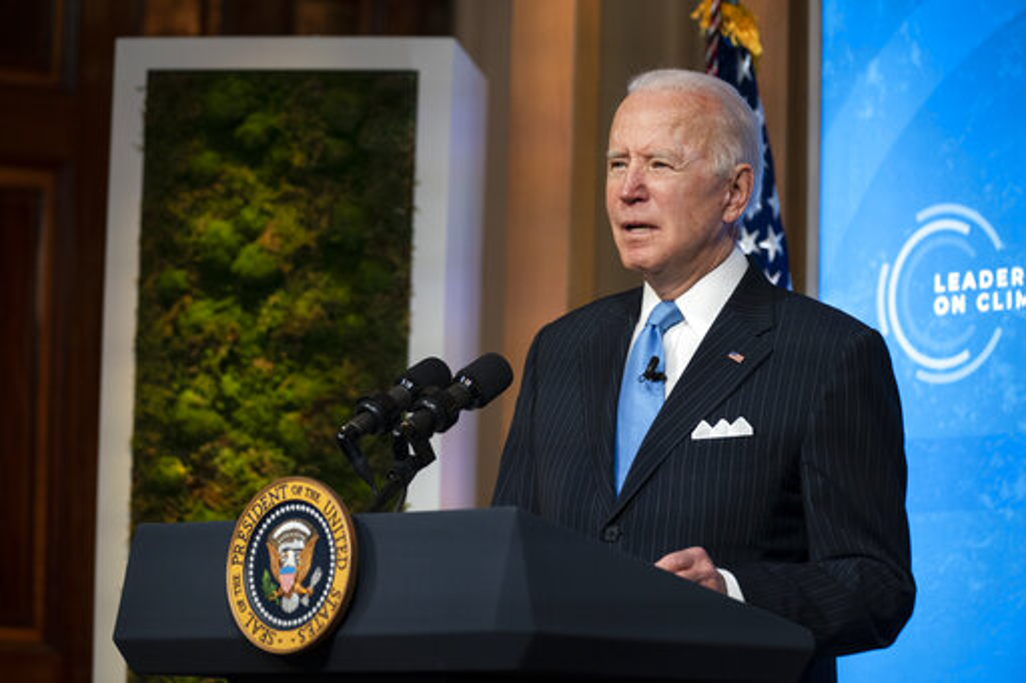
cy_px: 342
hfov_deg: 12.2
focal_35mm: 169
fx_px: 4815
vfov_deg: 8.1
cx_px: 513
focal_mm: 169
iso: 2000
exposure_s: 1/250
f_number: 4
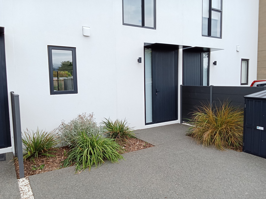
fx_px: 207
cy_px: 100
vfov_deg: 51.4
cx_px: 133
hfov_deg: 65.3
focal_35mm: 27
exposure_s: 1/820
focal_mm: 2.79
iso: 101
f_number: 2
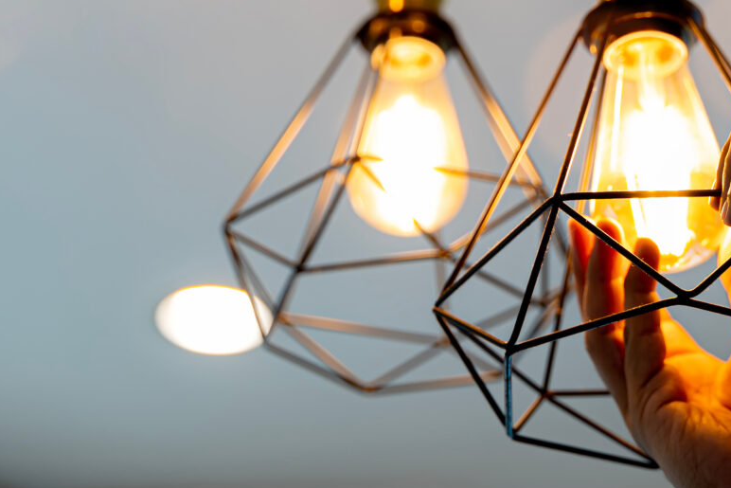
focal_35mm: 107
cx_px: 567
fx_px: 2173
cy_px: 148
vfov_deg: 12.8
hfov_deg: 18.9
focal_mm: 51
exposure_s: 1/80
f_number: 2.8
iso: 200
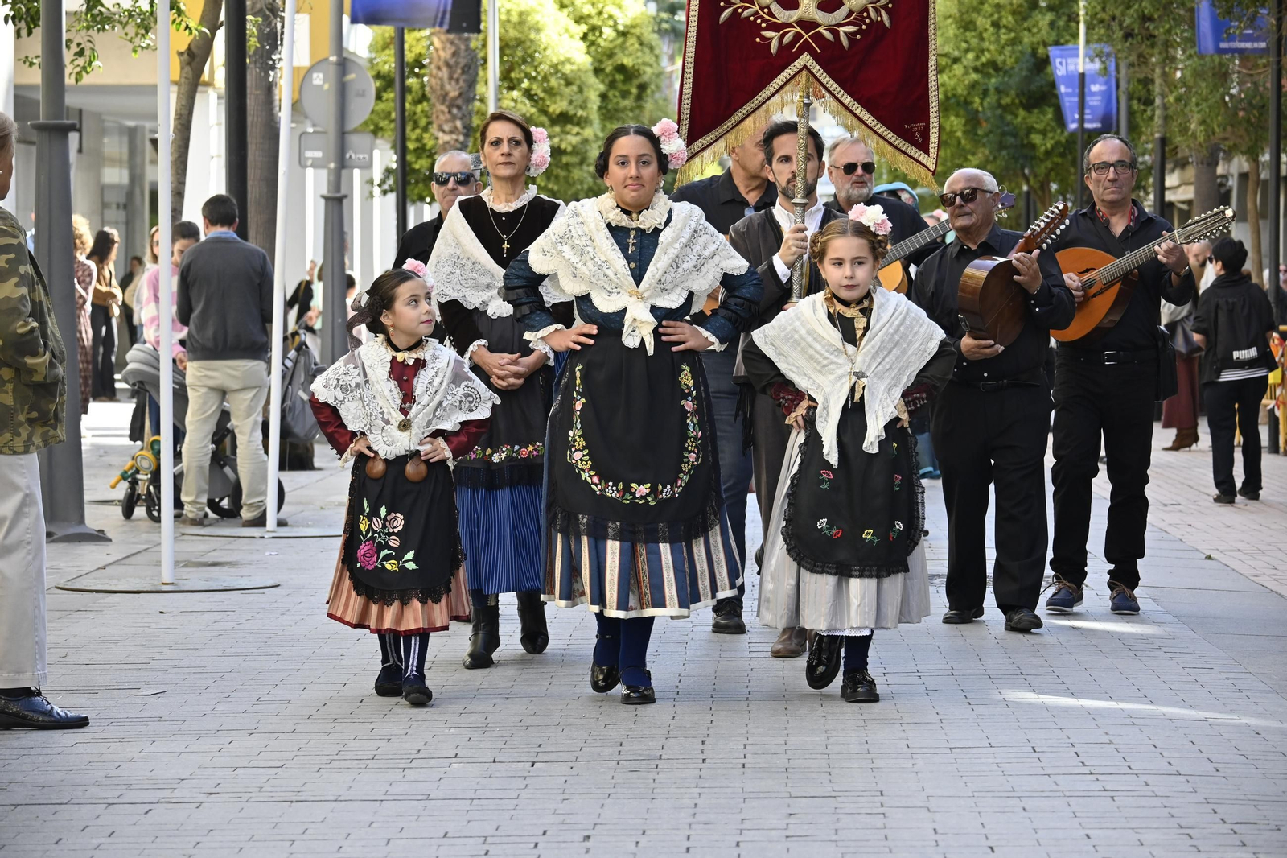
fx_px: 4342
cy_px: 429
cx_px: 644
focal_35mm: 122
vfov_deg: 11.3
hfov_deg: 16.9
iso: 500
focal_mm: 81
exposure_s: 1/400
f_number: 5.6
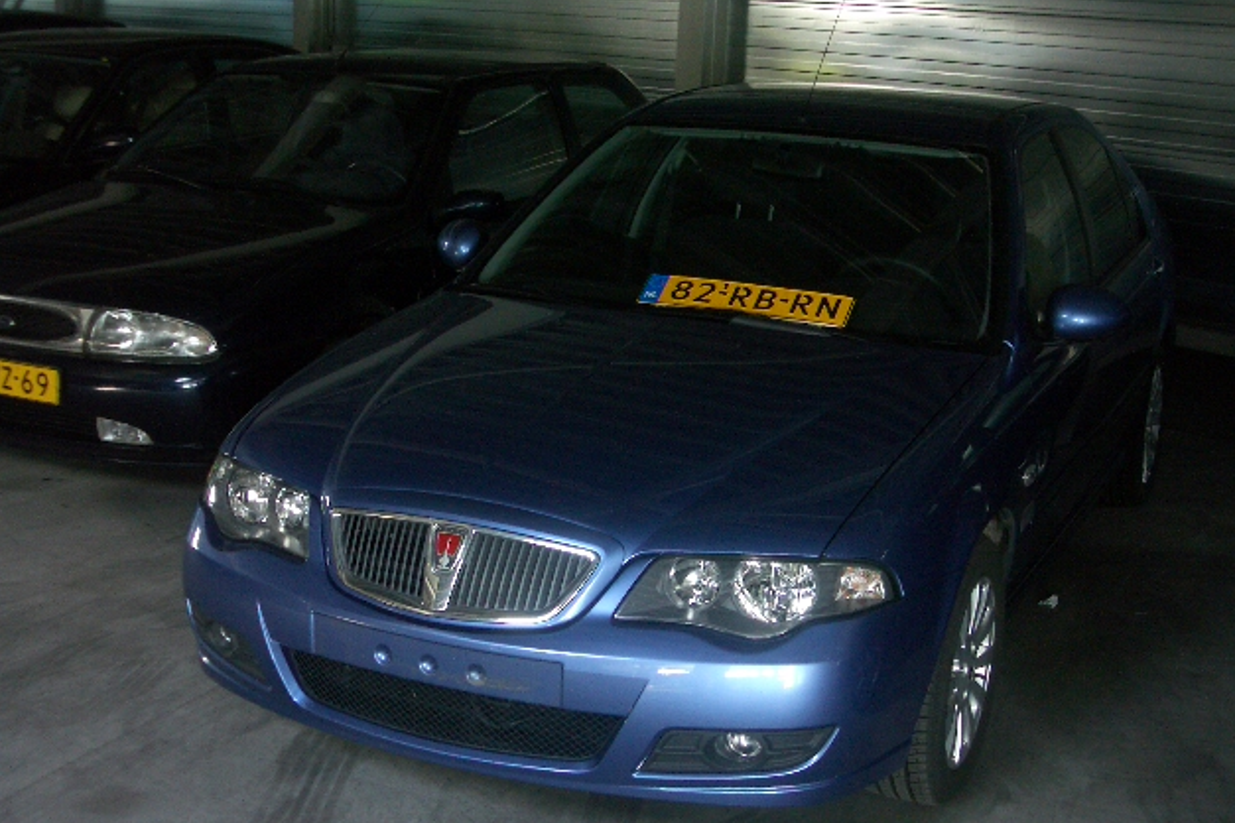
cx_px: 620
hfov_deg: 38.2
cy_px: 461
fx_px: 1784
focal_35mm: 52
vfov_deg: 26.0
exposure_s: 1/8
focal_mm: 8.2
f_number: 3.1
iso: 100
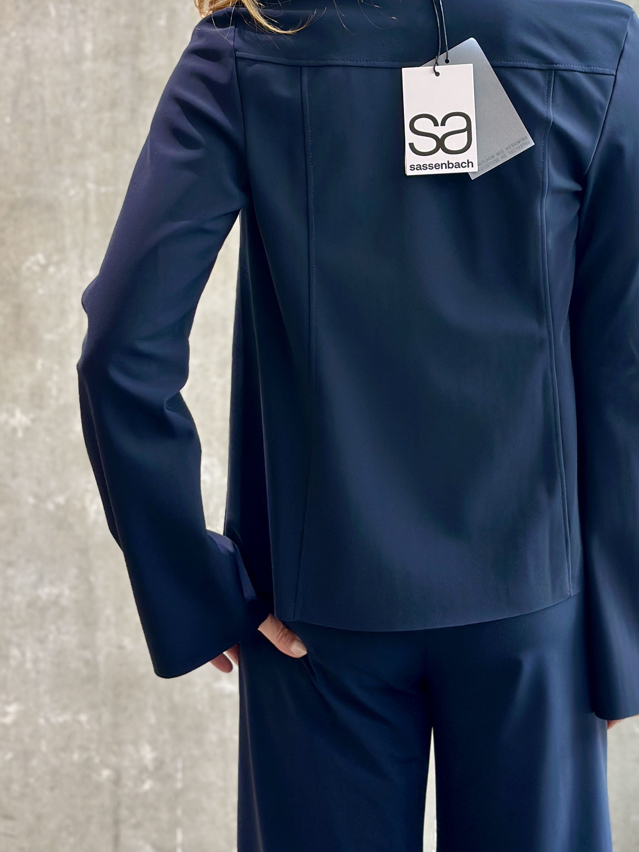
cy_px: 184
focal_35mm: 76
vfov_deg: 25.3
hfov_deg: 19.3
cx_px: 431
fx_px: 1871
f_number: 1.78
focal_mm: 6.86
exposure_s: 1/50
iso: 80
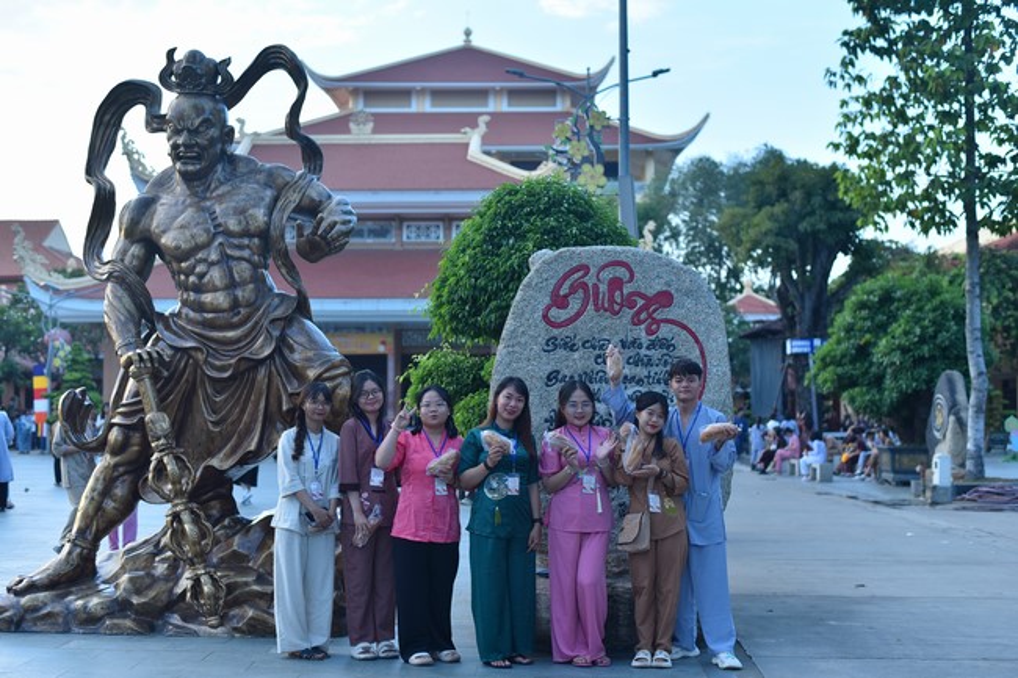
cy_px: 339
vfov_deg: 27.0
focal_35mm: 50
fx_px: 1413
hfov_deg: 39.6
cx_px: 509
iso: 160
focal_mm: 50
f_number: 2.8
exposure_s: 1/250
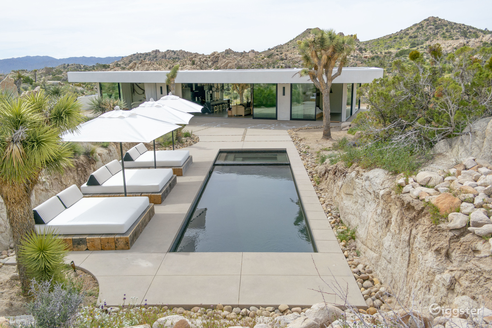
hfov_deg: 61.9
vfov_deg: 43.6
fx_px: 410
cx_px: 246
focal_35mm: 30
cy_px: 164
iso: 200
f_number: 4
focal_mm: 20
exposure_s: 1/2000
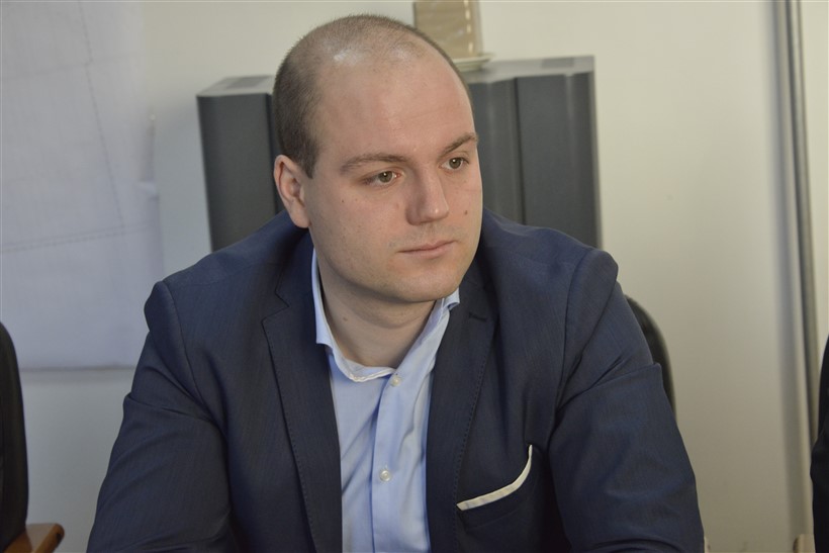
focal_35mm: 85
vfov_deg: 16.1
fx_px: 1958
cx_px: 414
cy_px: 276
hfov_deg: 23.9
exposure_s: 1/250
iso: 4000
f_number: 8
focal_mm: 85
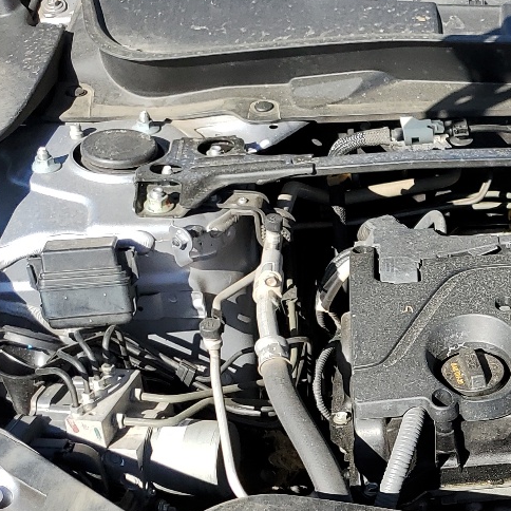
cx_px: 713
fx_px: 1269
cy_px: 499
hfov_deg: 20.3
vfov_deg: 22.0
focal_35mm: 76
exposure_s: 1/1250
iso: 50
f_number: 1.5
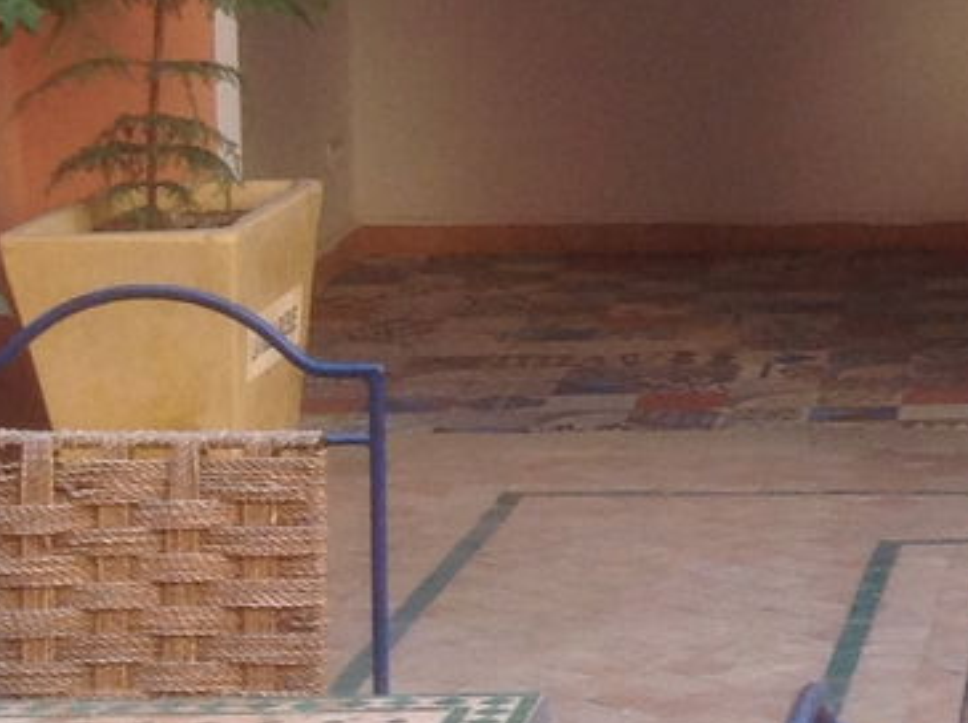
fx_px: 4301
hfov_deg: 11.9
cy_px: 307
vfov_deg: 9.6
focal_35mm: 154
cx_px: 1731
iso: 50
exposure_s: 1/60
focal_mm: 4.28
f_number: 2.4
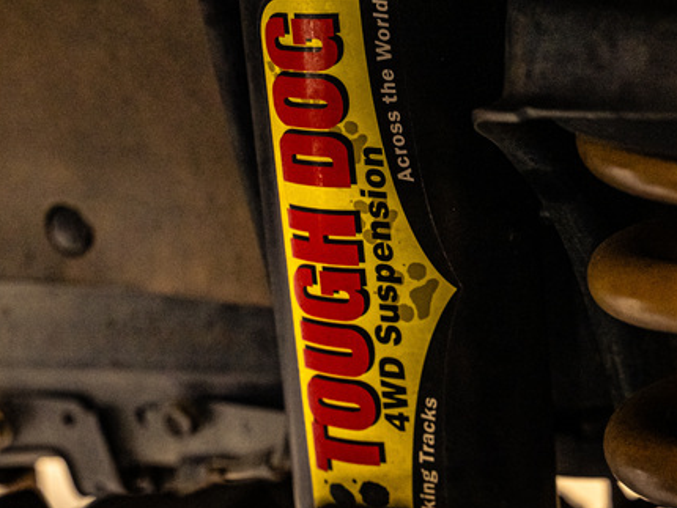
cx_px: 272
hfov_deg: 17.5
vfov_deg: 13.2
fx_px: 2192
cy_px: 184
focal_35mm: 112
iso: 1600
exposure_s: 1/80
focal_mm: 49
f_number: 4
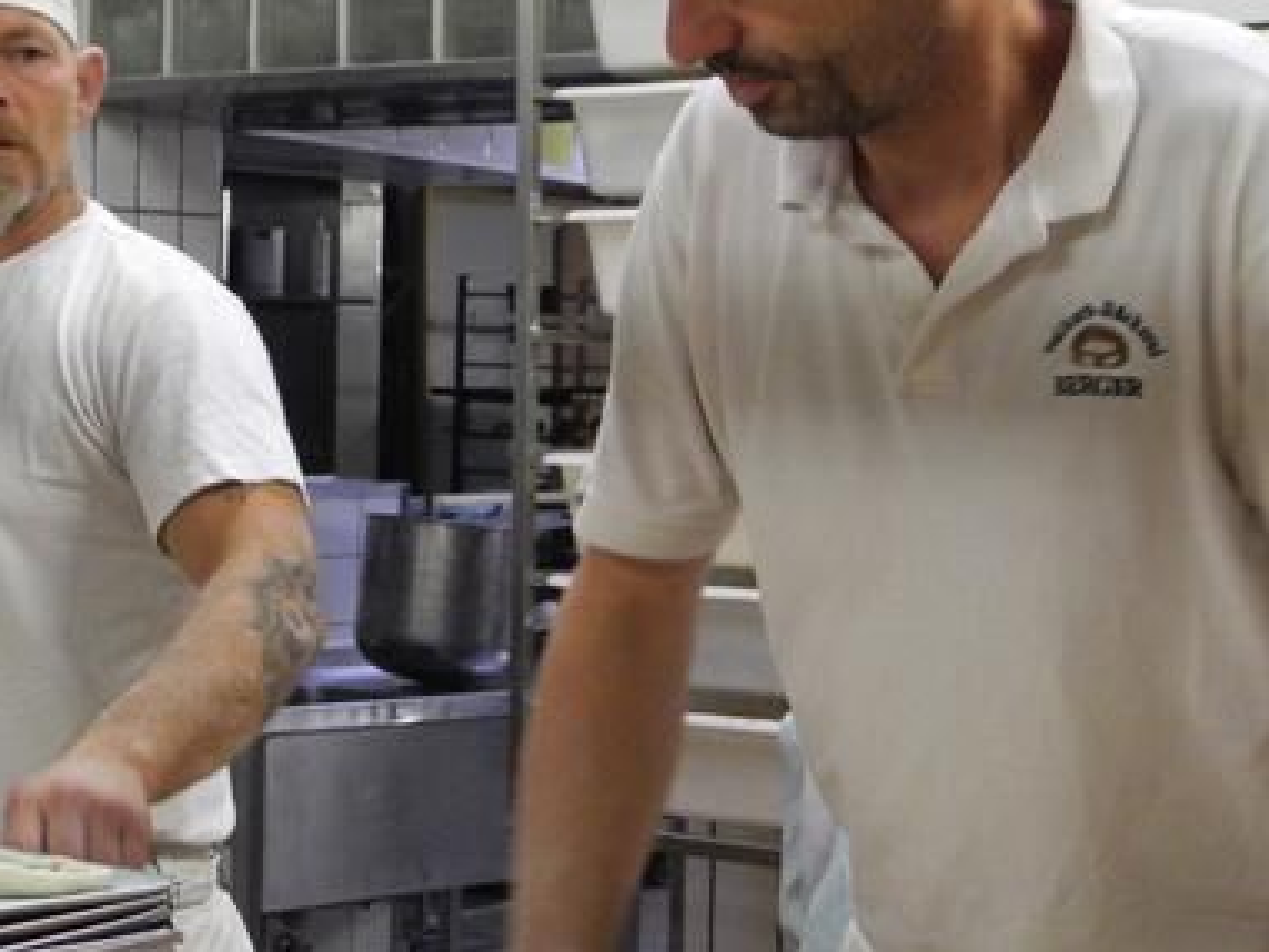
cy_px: 423
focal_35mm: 84
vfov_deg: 17.6
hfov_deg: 23.0
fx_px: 3080
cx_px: 276
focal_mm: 6.8
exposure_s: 1/60
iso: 400
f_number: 2.8
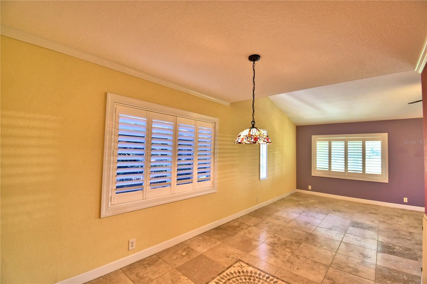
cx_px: 214
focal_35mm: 15
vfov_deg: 77.3
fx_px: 178
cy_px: 142
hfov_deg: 100.4
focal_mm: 10
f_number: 4.5
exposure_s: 1/40
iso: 400
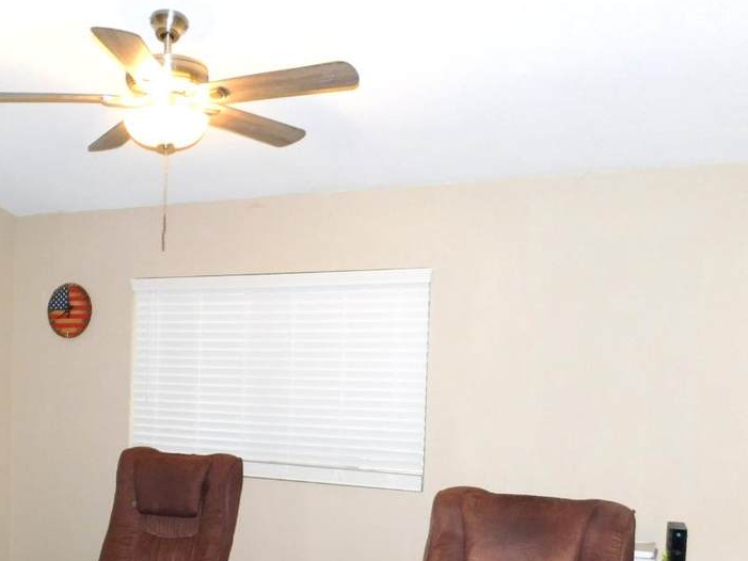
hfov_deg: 43.3
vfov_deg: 33.6
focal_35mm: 42
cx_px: 185
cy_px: 430
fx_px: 908
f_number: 3
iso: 220
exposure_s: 1/30
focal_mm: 4
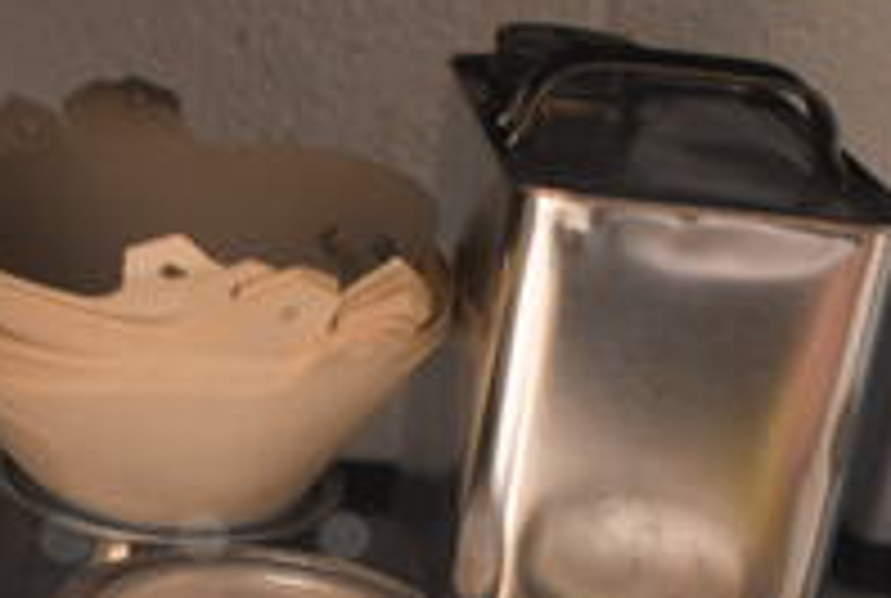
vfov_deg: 15.9
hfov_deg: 24.4
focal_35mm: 83
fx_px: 2059
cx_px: 342
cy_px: 719
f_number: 3.5
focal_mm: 18
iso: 3200
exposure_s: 1/30
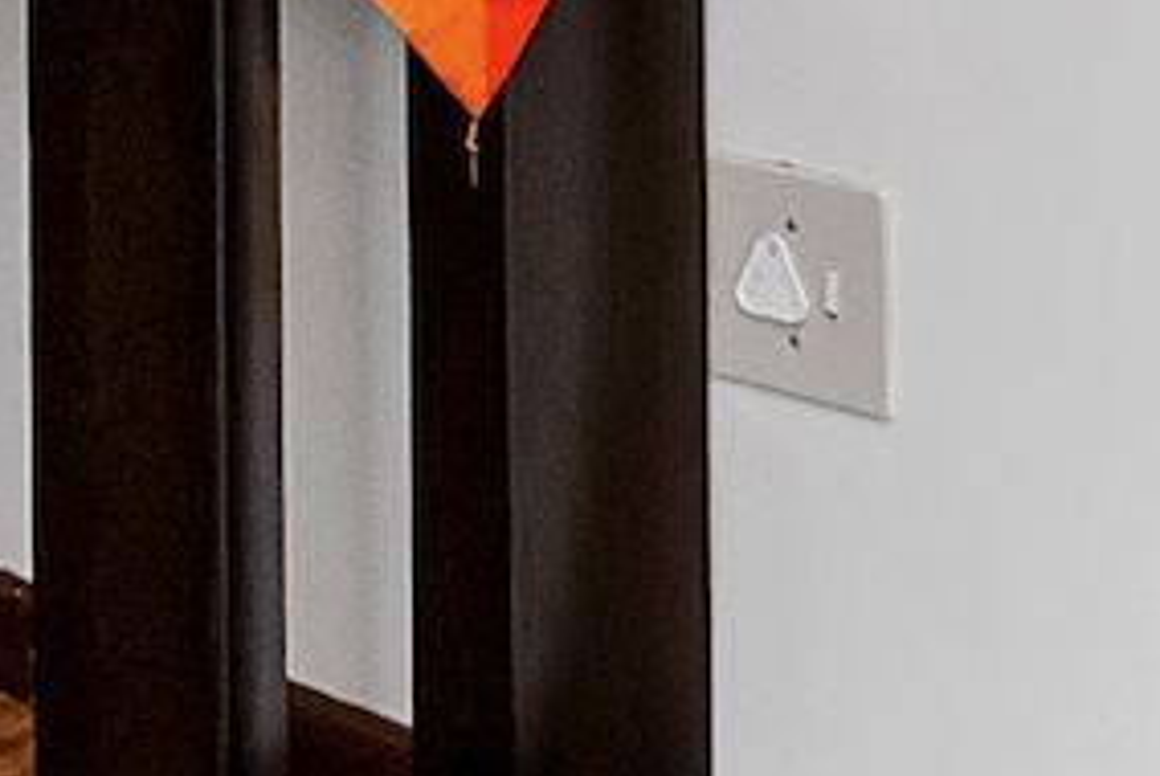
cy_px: -962
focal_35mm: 116
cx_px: 200
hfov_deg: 17.5
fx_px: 3742
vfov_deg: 10.5
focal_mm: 10
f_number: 9
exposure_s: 1/15
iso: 320
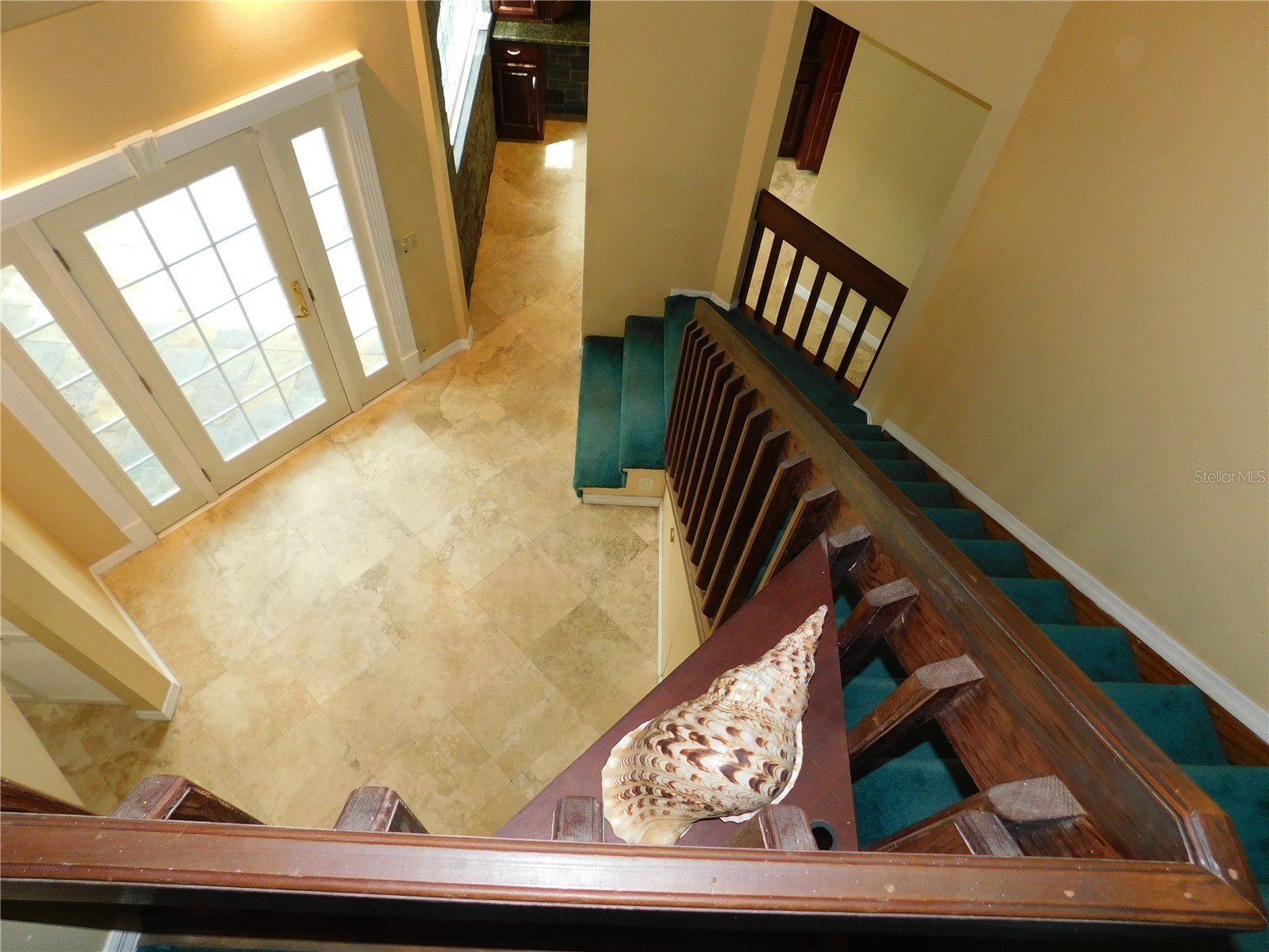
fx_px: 843
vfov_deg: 58.9
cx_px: 634
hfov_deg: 73.9
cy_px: 476
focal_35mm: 23
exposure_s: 1/30
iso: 200
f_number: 3
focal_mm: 4
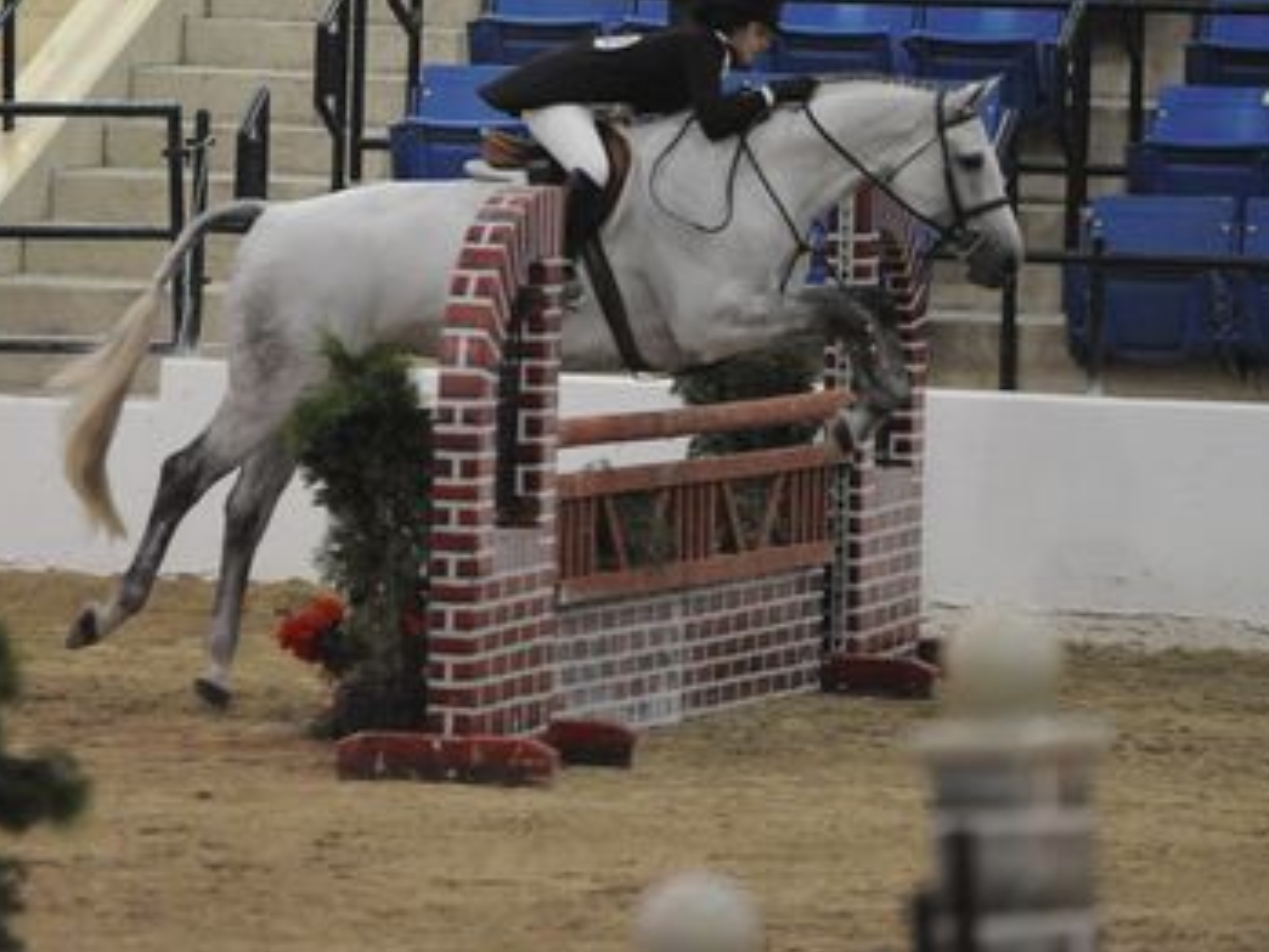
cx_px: 474
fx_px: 12941
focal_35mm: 353
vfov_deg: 4.2
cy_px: 244
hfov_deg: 5.6
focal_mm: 200
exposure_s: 1/400
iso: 6400
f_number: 2.8
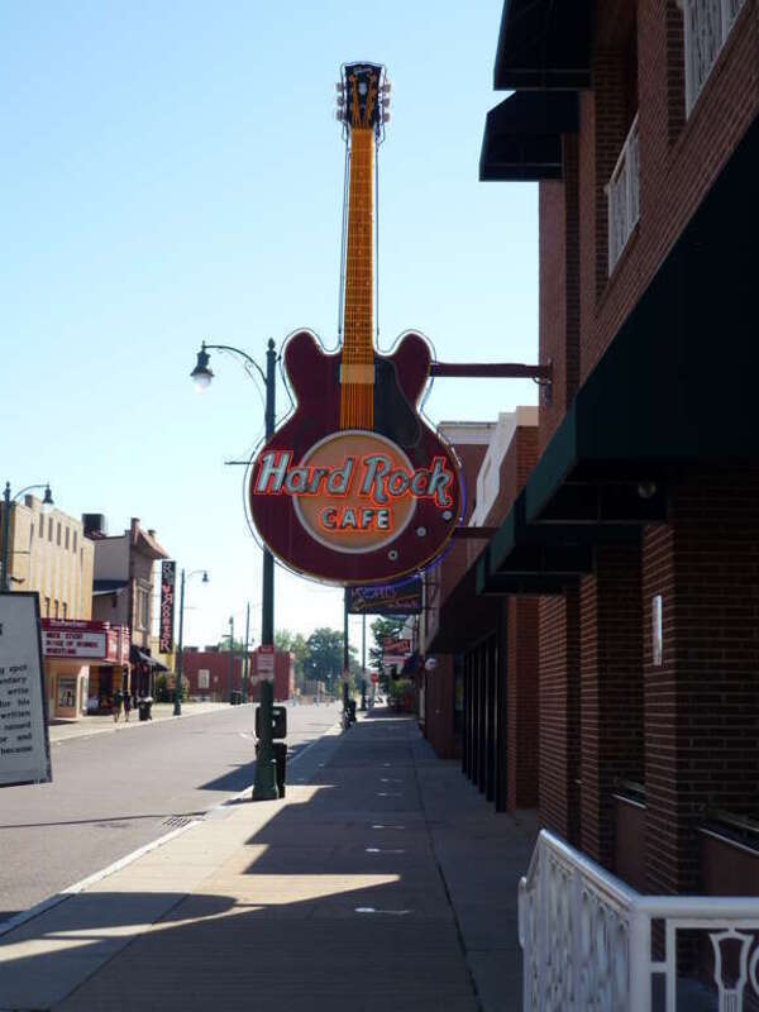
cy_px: 506
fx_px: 1403
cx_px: 380
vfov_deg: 39.7
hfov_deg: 30.3
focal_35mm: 48
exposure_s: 1/640
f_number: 3.2
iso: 80
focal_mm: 8
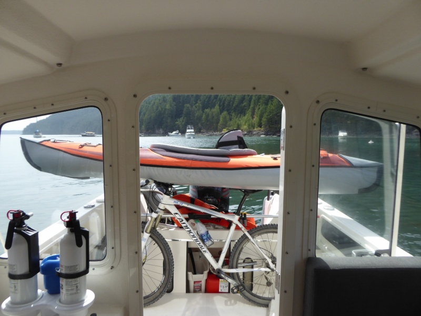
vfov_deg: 54.9
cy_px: 158
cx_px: 210
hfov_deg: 69.4
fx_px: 304
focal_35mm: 25
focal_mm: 4.3
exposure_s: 1/640
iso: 100
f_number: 3.3
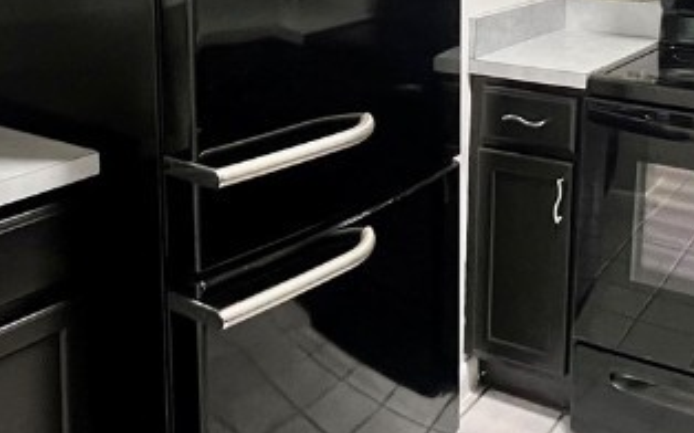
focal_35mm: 45
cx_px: 477
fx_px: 851
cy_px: -27
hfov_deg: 43.6
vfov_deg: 26.6
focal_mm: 1.57
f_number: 1.8
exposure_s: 1/60
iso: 800
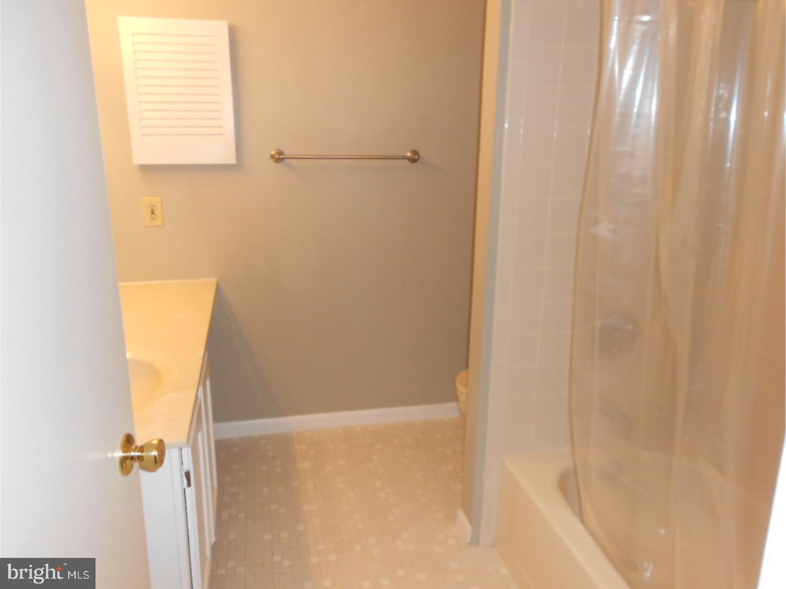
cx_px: 393
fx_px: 590
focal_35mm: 26
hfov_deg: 67.3
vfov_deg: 53.1
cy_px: 294
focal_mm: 4.6
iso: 200
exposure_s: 1/25
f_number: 3.2
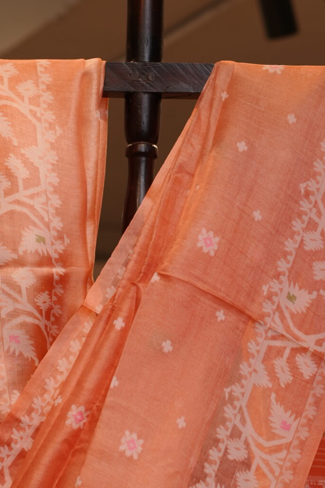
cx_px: 223
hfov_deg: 6.4
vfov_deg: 9.7
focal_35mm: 213
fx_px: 2885
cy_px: 240
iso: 200
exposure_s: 1/100
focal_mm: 85
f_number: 3.5
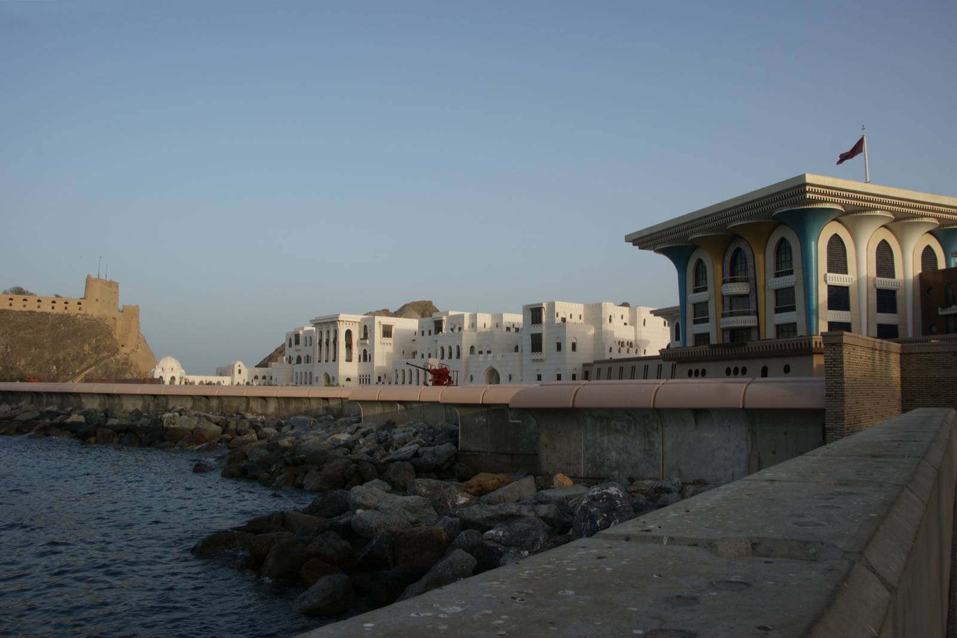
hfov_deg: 67.4
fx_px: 718
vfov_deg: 47.9
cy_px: 319
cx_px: 478
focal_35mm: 27
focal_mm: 18
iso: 100
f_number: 10
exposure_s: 1/160
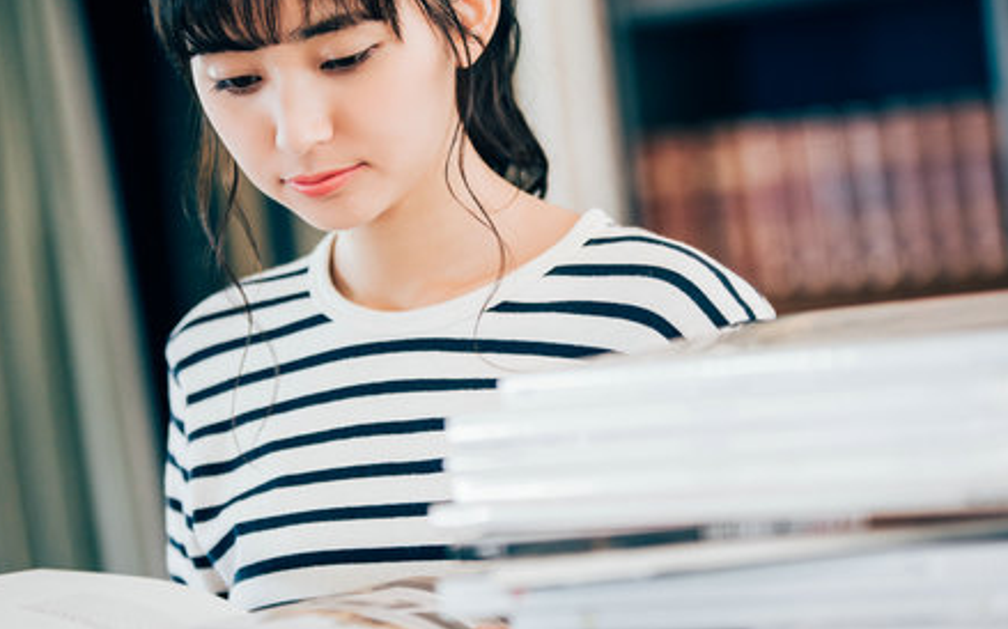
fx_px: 3213
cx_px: 503
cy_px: 333
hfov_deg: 17.8
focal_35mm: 117
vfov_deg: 11.2
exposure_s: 1/100
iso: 640
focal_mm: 112
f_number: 2.8
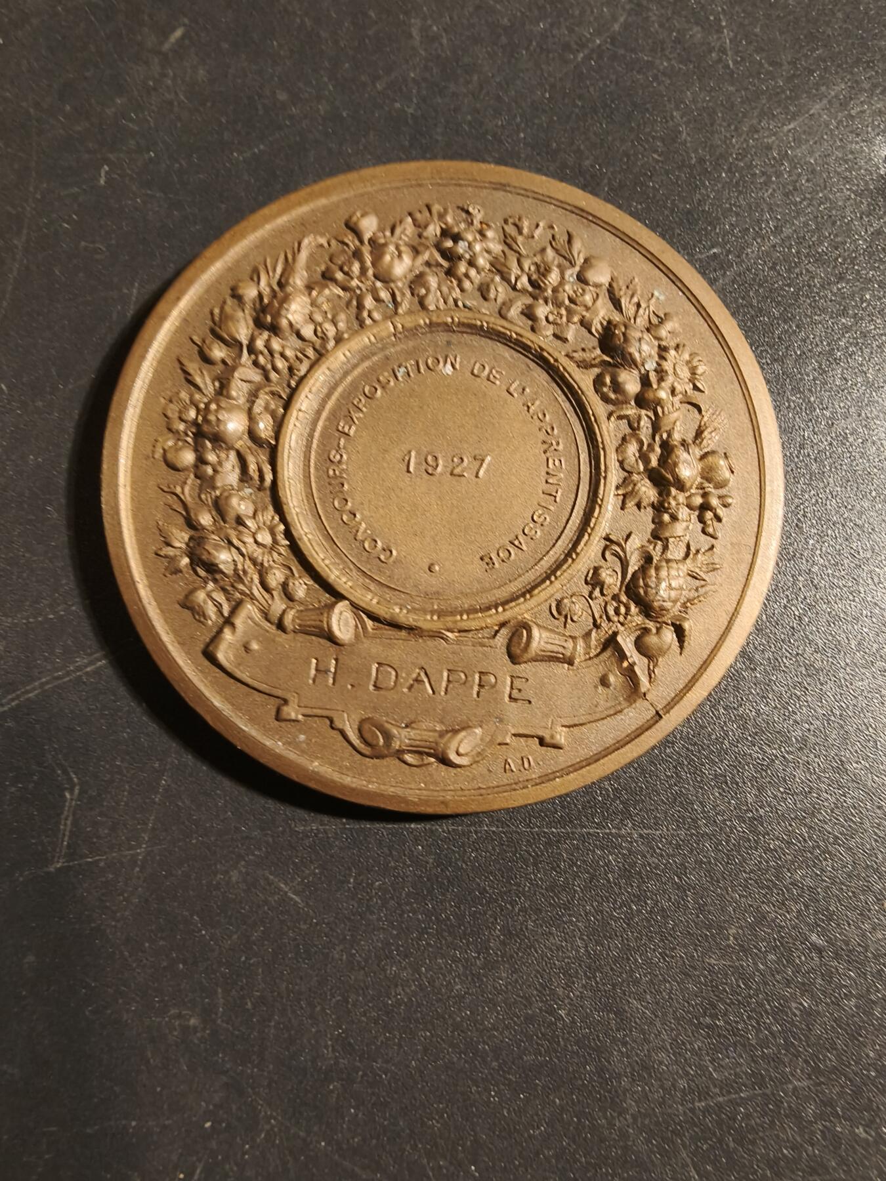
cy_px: 590
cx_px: 443
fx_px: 785
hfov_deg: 58.9
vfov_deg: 73.9
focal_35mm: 23
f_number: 2
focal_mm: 2.32
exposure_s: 1/60.3
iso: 250
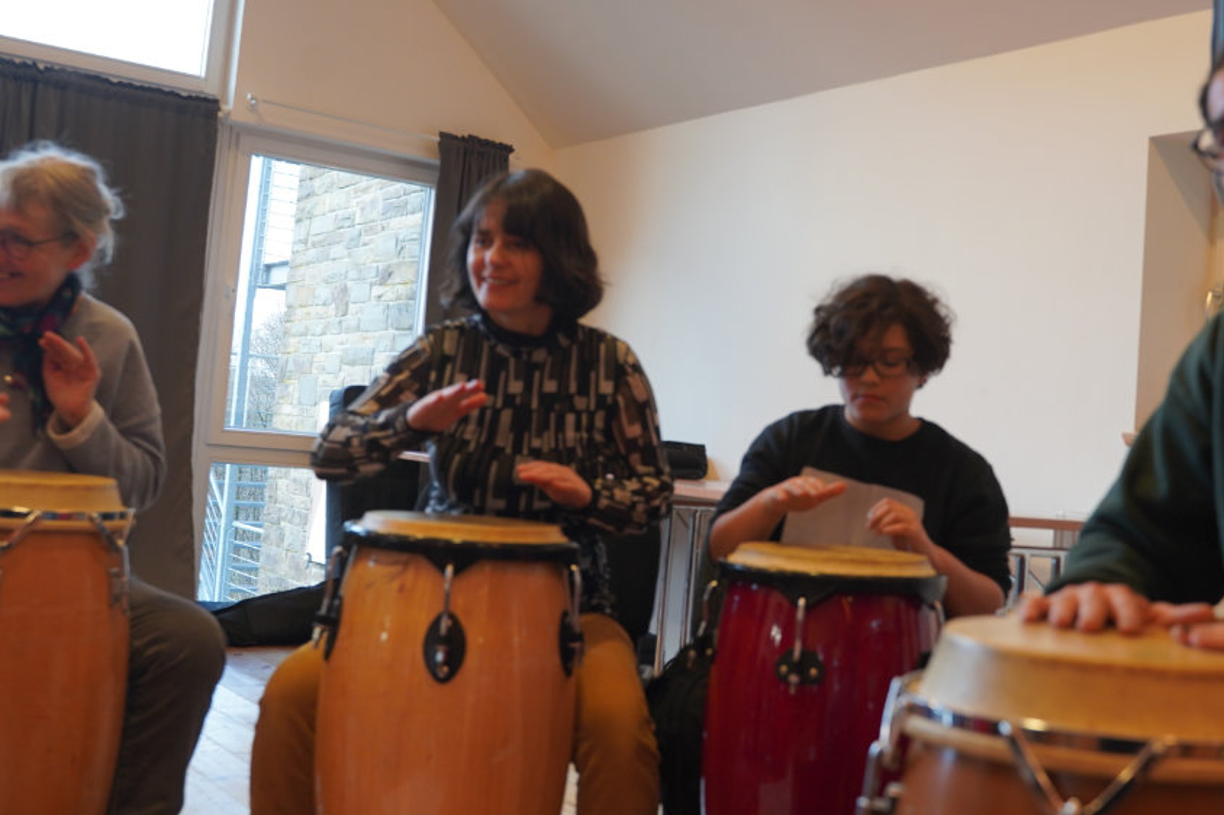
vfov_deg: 30.4
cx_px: 743
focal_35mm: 44
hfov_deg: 44.3
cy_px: 339
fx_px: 1495
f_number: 4
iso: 800
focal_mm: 29
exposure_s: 1/160
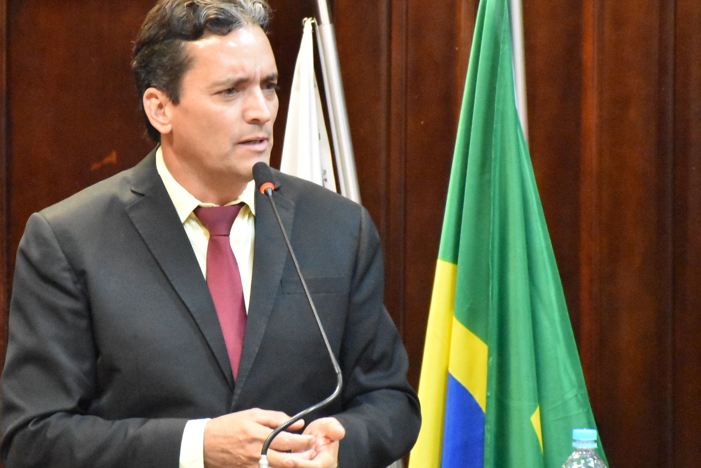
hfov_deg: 6.6
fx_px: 6080
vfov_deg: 4.4
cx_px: 245
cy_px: 214
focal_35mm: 312
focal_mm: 140
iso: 12800
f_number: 5.6
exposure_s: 1/80
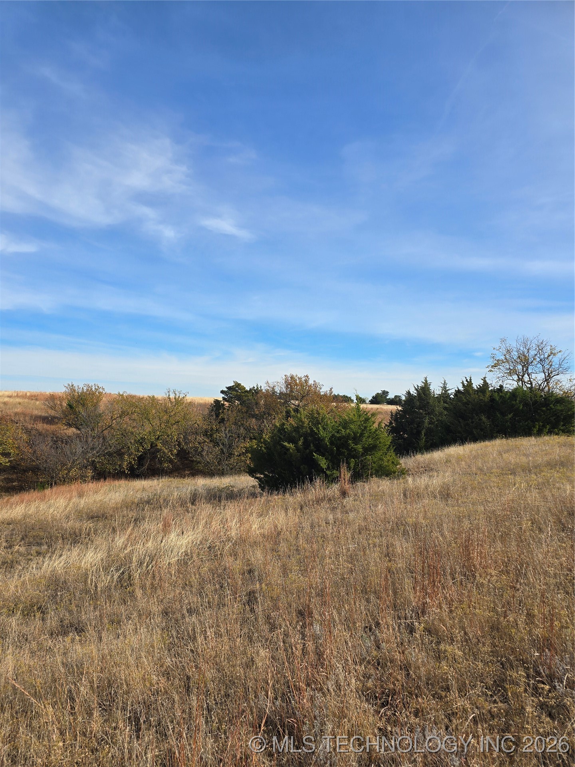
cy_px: 384
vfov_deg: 73.9
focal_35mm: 23
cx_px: 288
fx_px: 509
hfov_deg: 58.9
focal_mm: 6.3
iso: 12
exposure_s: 1/873
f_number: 1.7
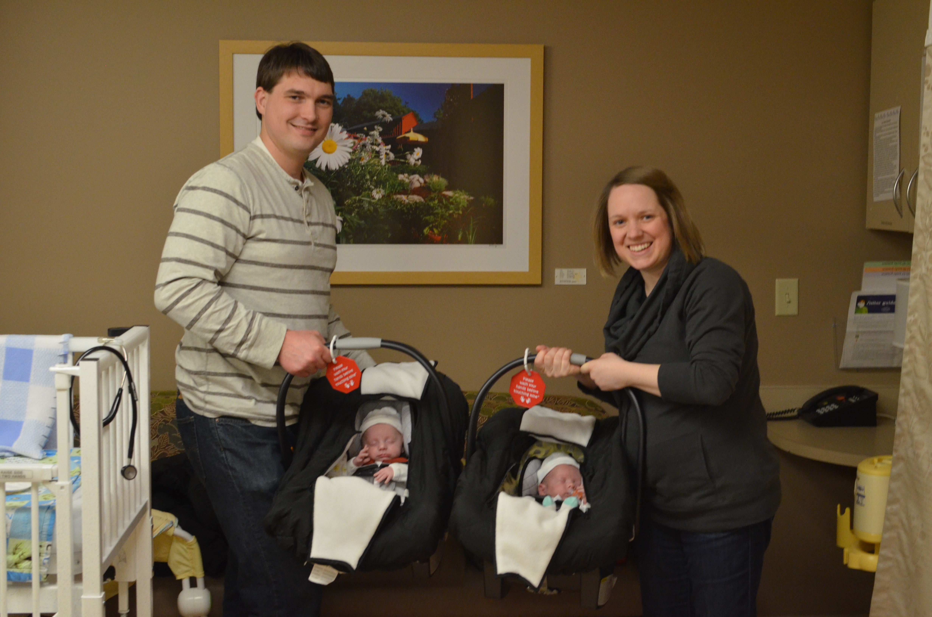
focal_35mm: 52
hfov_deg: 37.9
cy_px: 308
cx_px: 466
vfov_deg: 25.6
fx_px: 1356
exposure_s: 1/30
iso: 1600
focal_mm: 35
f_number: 5
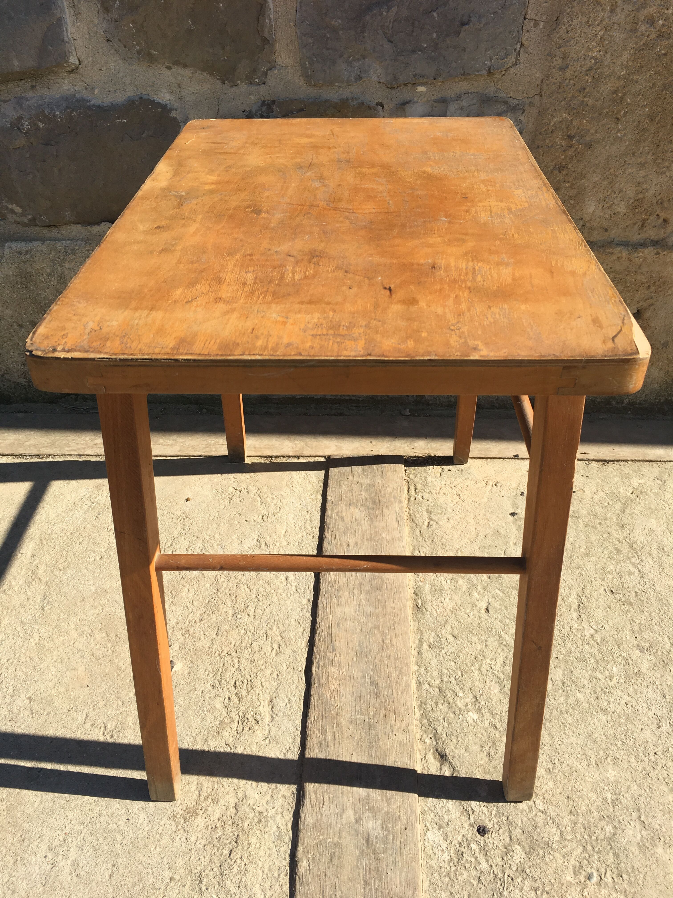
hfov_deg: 48.2
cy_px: 449
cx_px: 336
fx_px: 752
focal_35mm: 29
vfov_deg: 61.7
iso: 25
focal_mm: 4.15
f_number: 2.2
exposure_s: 1/1282
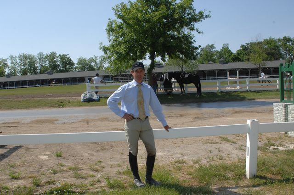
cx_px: 147
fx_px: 343
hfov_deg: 46.5
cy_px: 98
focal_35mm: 42
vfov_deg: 31.8
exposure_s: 1/250
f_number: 13
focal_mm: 28
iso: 200
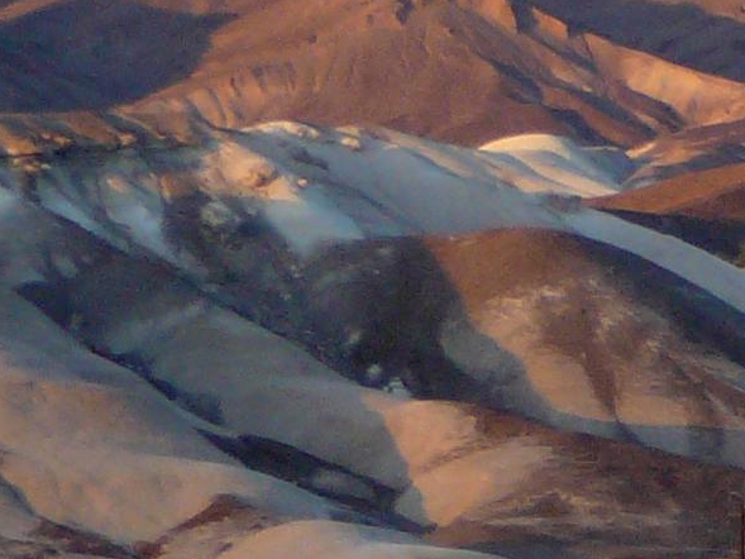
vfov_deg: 2.9
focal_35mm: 513
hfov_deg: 3.8
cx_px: 1594
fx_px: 11043
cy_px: 158
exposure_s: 1/160
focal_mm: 17.6
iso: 80
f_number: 3.9
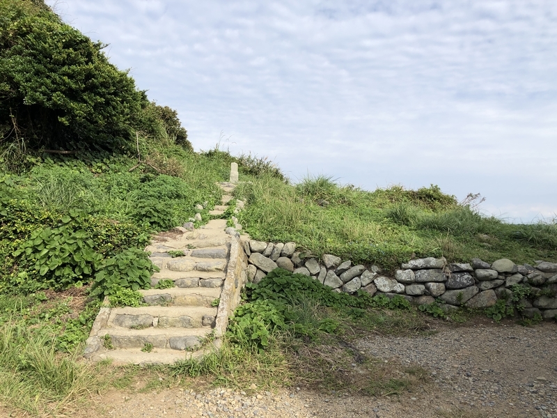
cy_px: 209
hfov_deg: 63.4
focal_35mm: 28
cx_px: 278
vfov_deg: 49.7
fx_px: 451
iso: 20
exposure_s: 1/1621
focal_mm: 4
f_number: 1.8
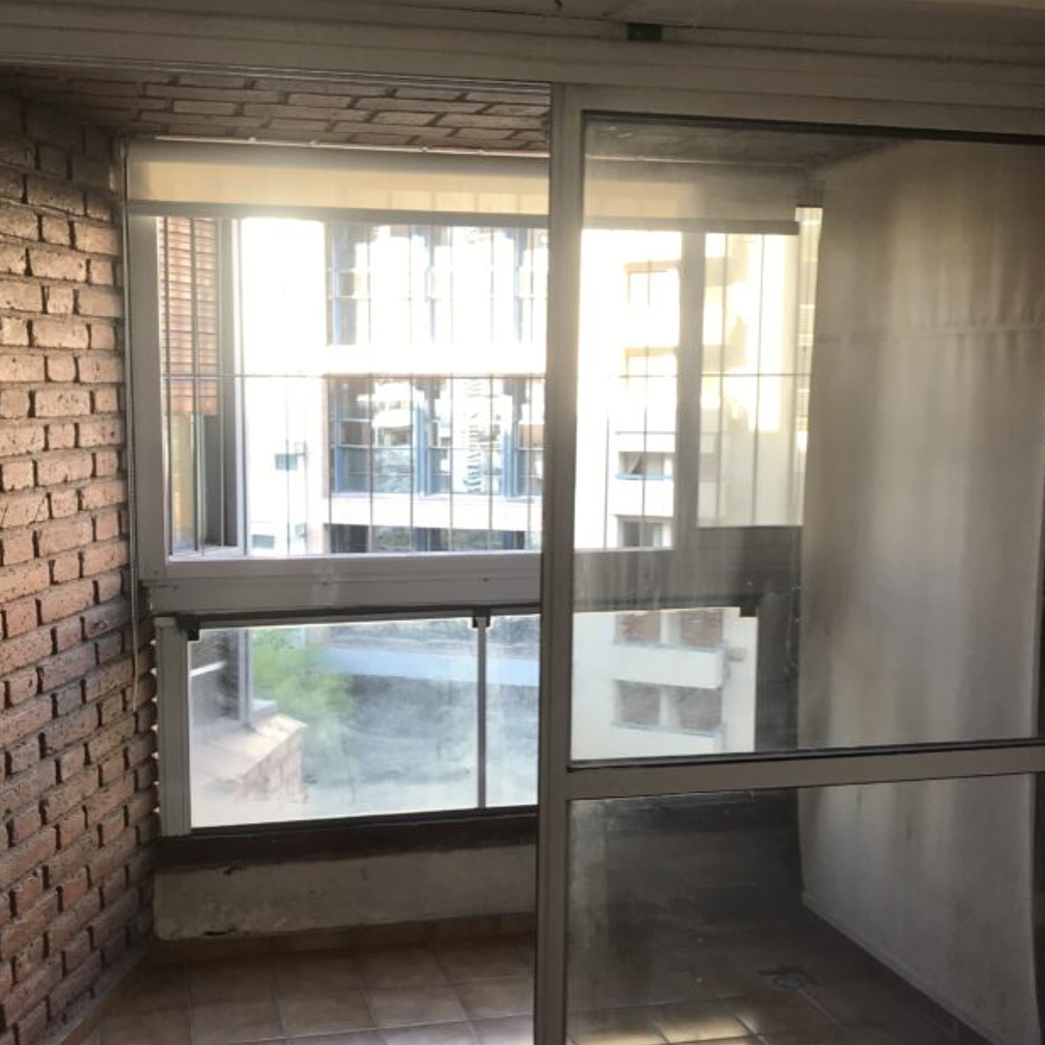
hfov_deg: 40.9
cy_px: 560
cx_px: 458
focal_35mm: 41
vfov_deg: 40.9
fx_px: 1400
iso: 25
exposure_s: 1/50
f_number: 1.8
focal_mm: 3.99
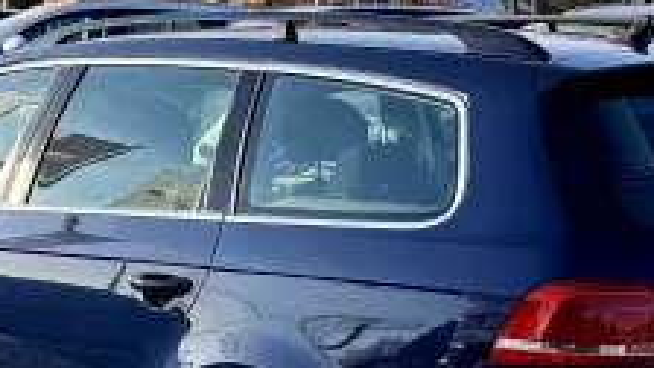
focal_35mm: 42
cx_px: 353
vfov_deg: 27.2
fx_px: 728
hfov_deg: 48.3
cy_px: 345
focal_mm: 6.76
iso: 80
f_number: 1.78
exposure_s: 1/2703
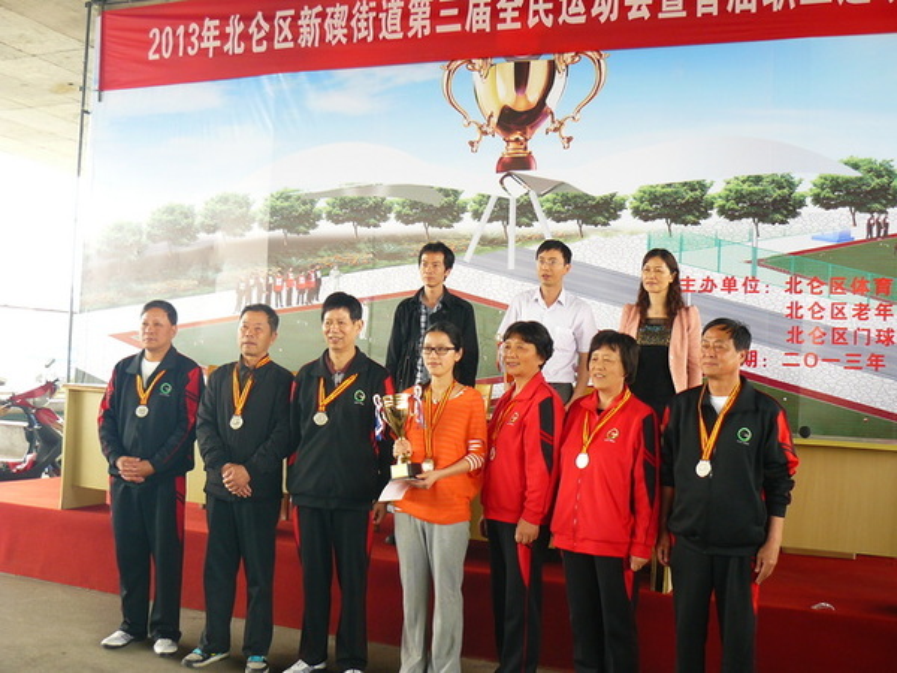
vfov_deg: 37.7
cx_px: 448
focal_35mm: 38
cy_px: 336
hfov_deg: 49.0
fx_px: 985
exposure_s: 1/10
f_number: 2.8
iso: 100
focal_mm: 6.3
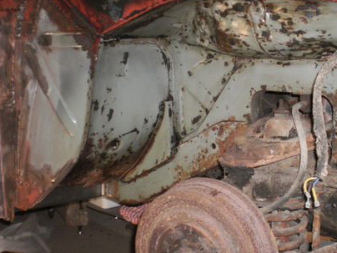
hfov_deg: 33.5
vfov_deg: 25.6
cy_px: 114
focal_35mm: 57
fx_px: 555
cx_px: 223
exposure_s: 1/30
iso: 125
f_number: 3.1
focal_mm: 6.3
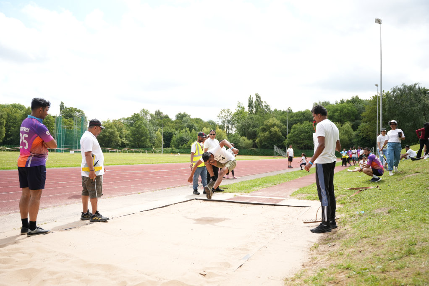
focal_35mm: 31
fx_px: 374
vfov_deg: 41.8
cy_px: 143
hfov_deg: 59.7
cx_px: 214
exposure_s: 1/2000
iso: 250
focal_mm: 31.4
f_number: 2.8
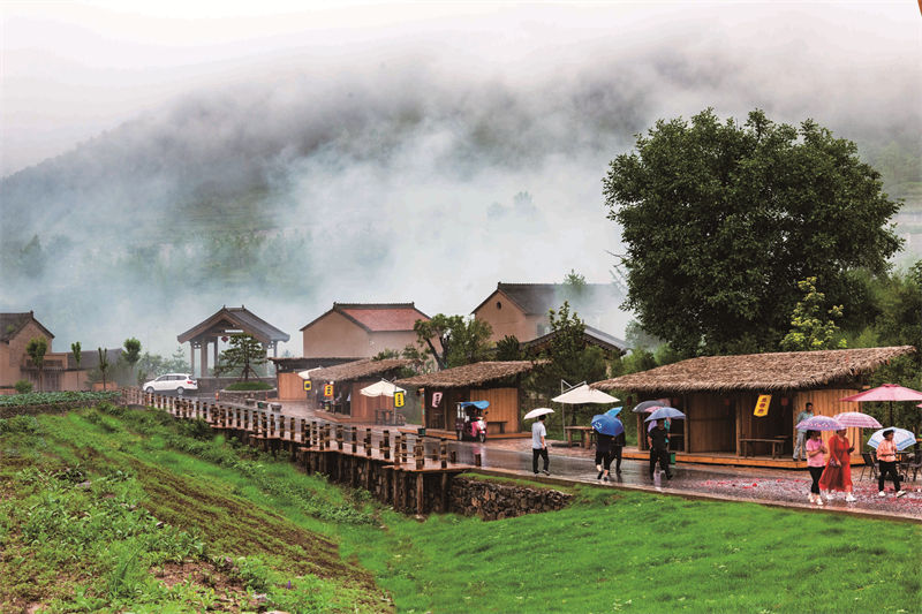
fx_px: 1280
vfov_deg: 27.0
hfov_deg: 39.6
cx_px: 461
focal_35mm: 50
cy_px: 307
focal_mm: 50
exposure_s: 1/100
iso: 800
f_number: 11
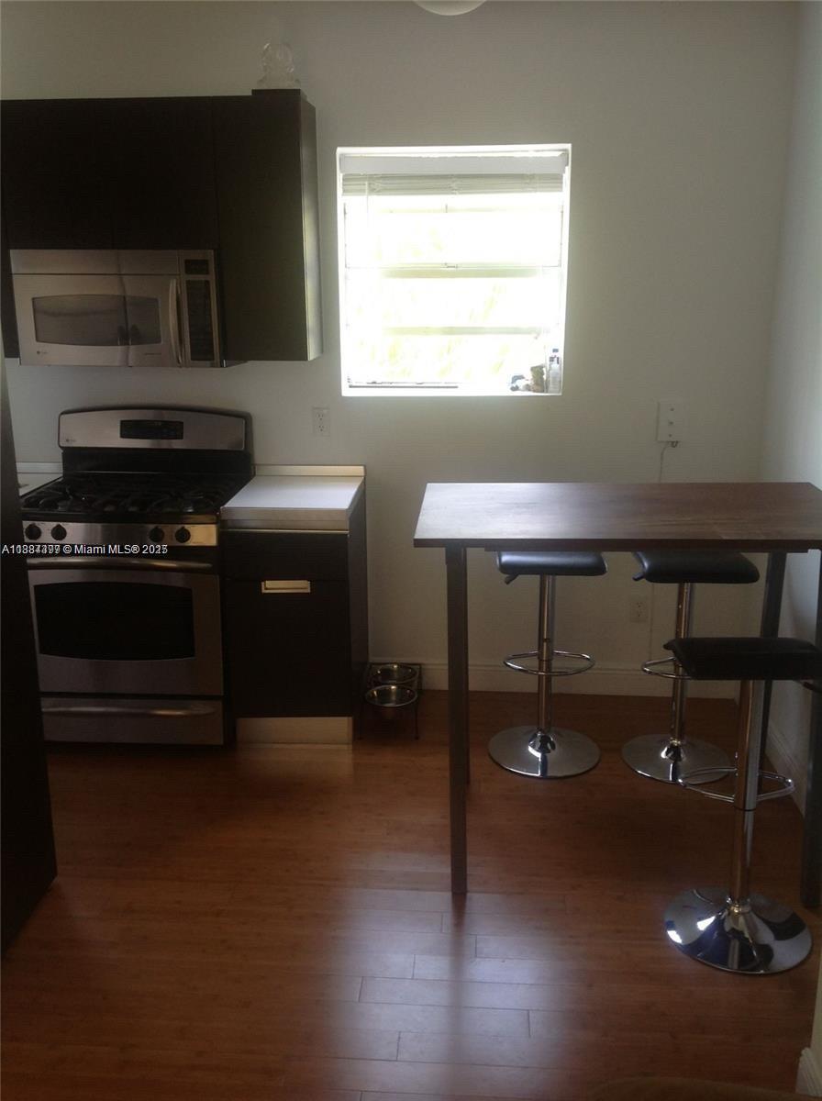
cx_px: 411
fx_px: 1111
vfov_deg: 52.7
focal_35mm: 35
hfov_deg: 40.6
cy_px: 550
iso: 64
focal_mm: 4.28
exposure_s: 1/40
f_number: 2.4
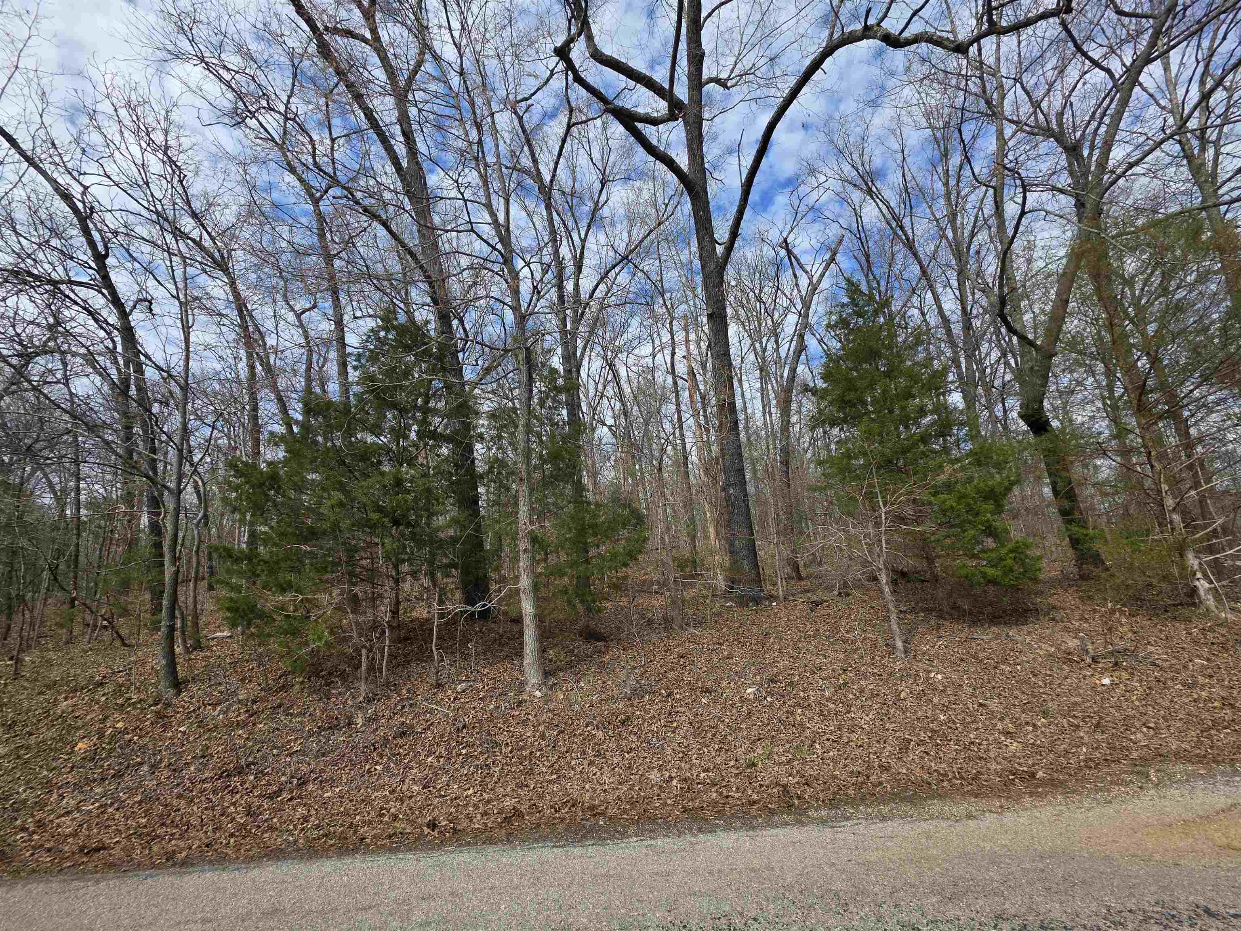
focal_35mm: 13
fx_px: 466
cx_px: 620
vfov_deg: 89.9
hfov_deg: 106.2
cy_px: 466
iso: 40
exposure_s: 1/1321
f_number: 1.9
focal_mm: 2.2
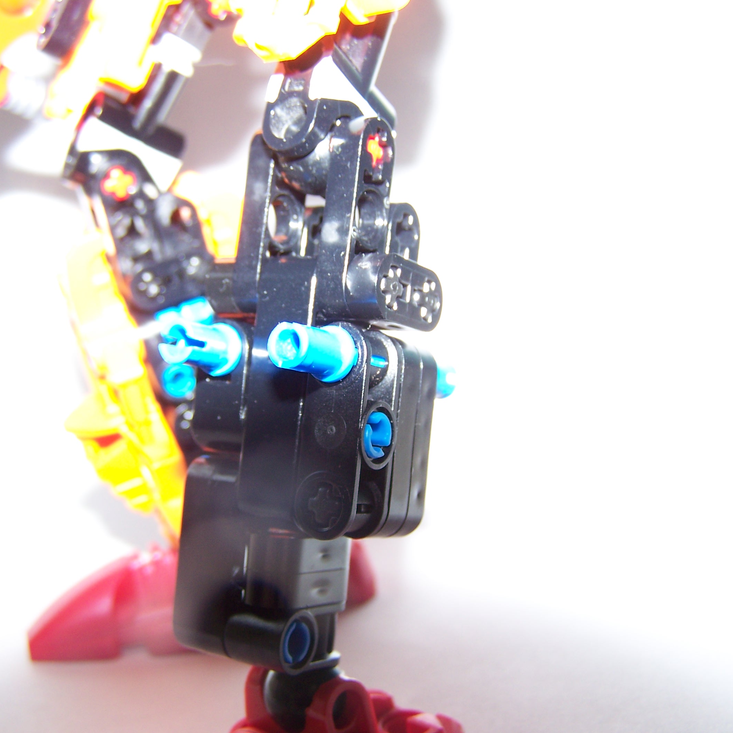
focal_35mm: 45
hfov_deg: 37.5
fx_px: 1078
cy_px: 367
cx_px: 323
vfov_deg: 37.6
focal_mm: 6.3
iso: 80
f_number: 2.8
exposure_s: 1/60
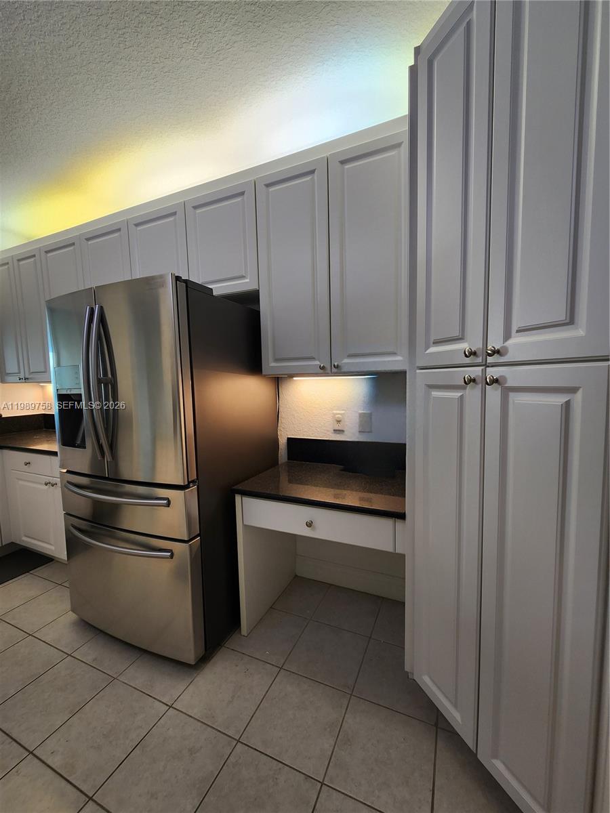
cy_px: 406
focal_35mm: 13
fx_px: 305
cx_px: 305
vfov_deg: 106.2
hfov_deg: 89.9
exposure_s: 1/60
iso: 50
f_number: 2.2
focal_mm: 2.2
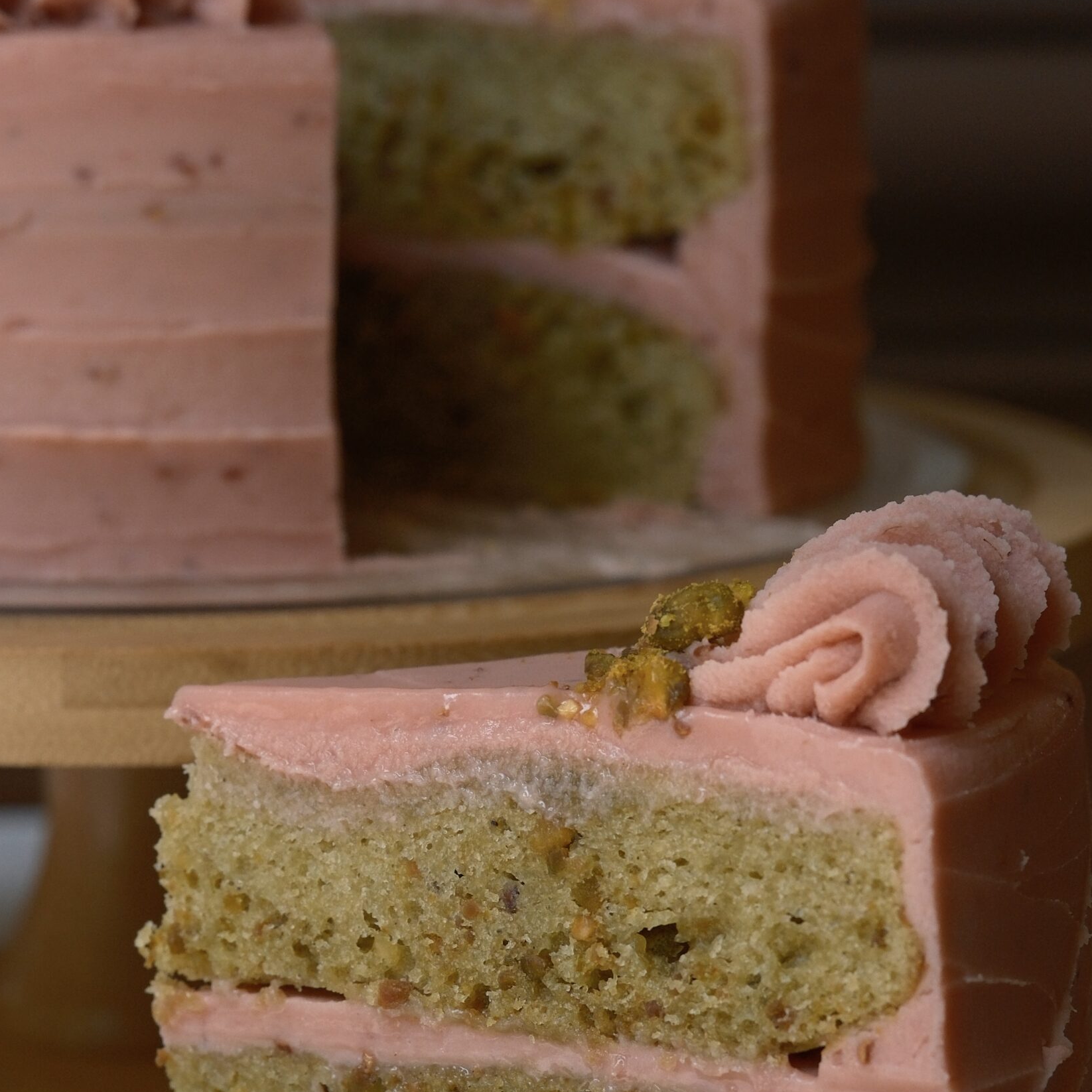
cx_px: 541
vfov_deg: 15.7
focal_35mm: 111
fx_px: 3962
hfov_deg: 15.7
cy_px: 749
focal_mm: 56
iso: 800
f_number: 5
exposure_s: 1/800
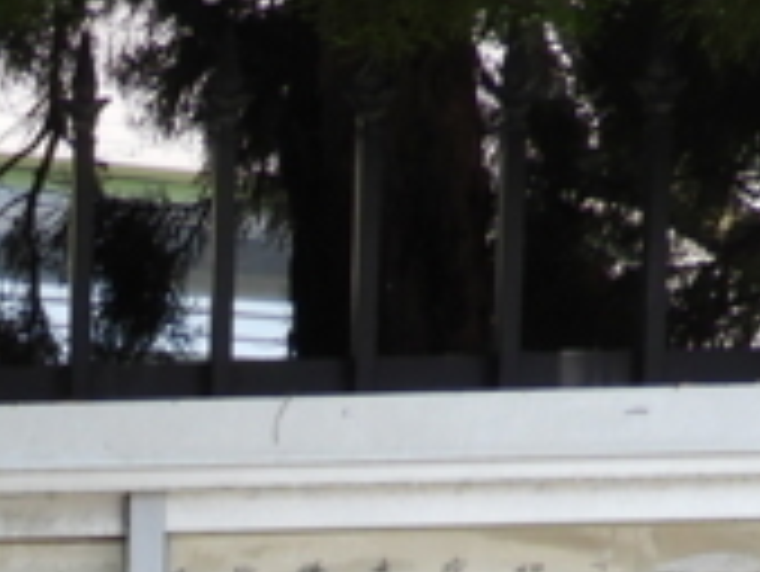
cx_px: -850
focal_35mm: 200
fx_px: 4394
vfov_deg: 6.8
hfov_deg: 9.2
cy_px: 1612
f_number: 3.6
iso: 100
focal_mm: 5.9
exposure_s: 1/250
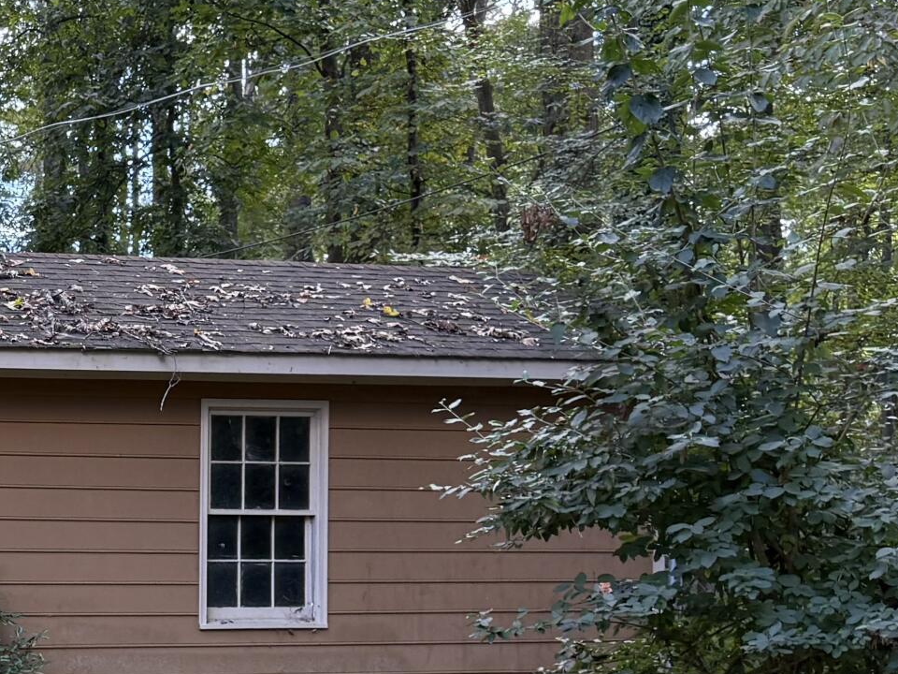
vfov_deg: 19.2
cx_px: -214
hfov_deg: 23.5
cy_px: 623
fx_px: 1946
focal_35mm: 75
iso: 160
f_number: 1.78
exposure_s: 1/131
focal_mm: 6.76
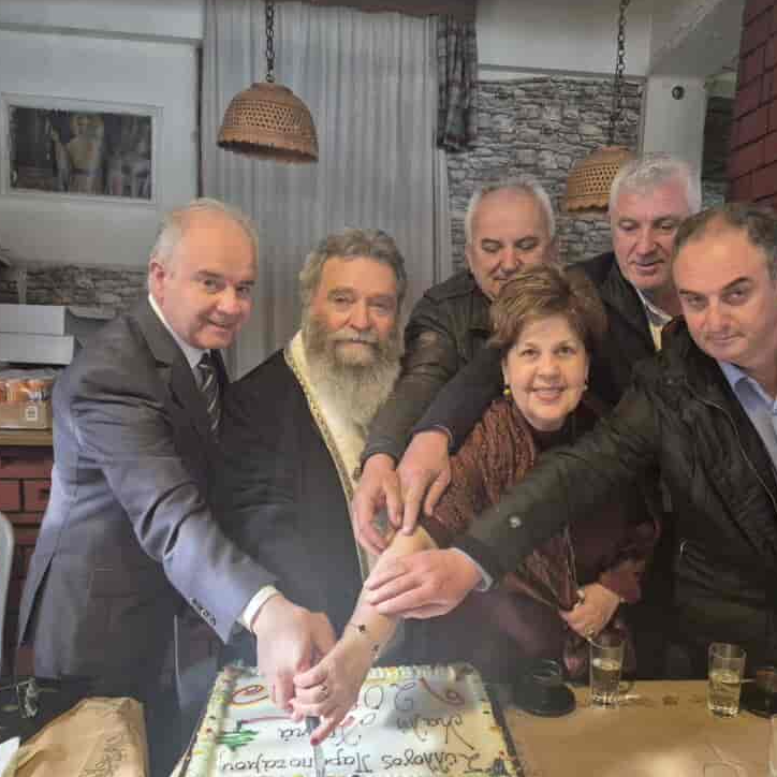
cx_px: 454
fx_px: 762
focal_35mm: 30
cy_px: 418
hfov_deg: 53.8
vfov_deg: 54.0
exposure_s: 1/100
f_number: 1.8
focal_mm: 5.4
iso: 800
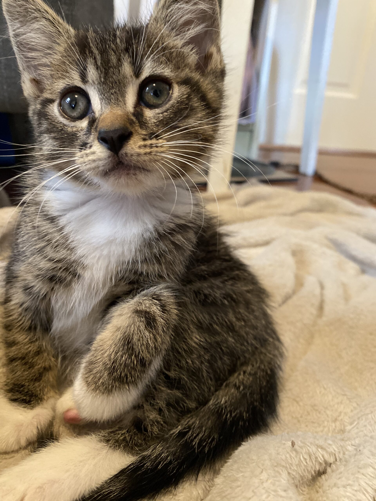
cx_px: 188
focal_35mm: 26
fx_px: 377
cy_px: 250
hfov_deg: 53.1
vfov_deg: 67.3
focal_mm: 4.25
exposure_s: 1/25
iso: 500
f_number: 1.8
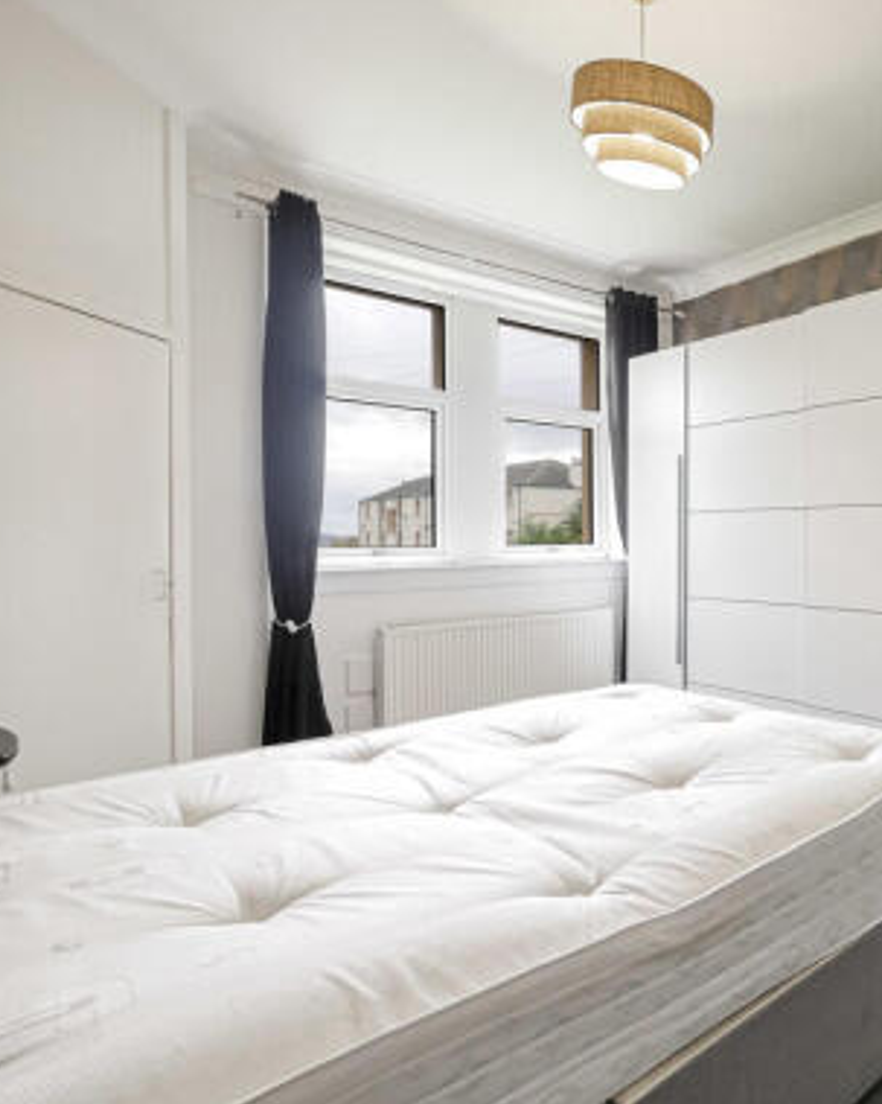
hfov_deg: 55.0
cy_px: 555
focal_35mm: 21
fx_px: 686
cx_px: 825
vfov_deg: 77.6
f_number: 4
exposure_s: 1/60
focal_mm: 7
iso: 1000
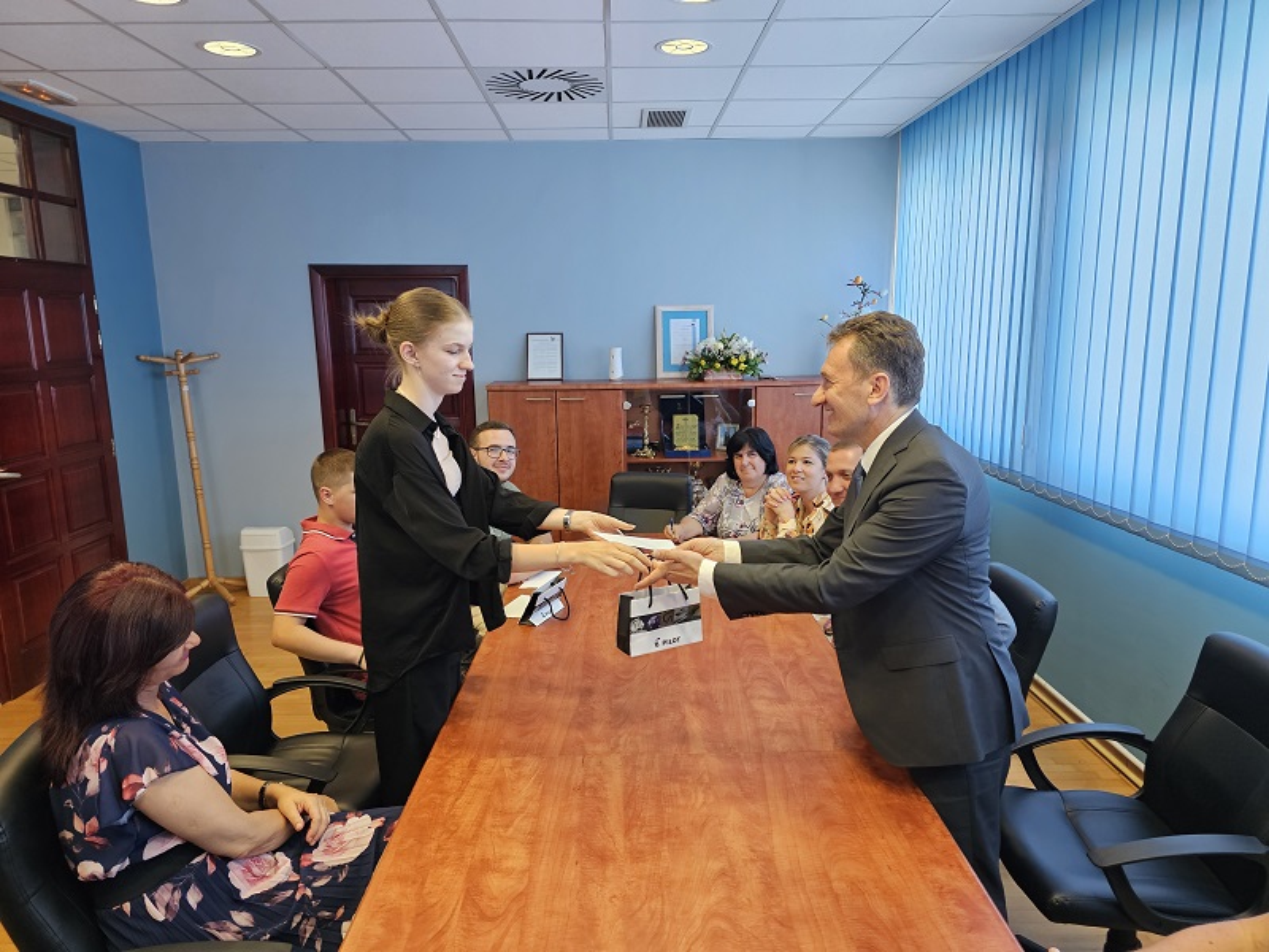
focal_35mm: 23
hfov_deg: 73.9
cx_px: 634
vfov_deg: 58.9
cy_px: 476
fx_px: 843
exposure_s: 1/100
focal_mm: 6.3
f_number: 1.7
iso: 400
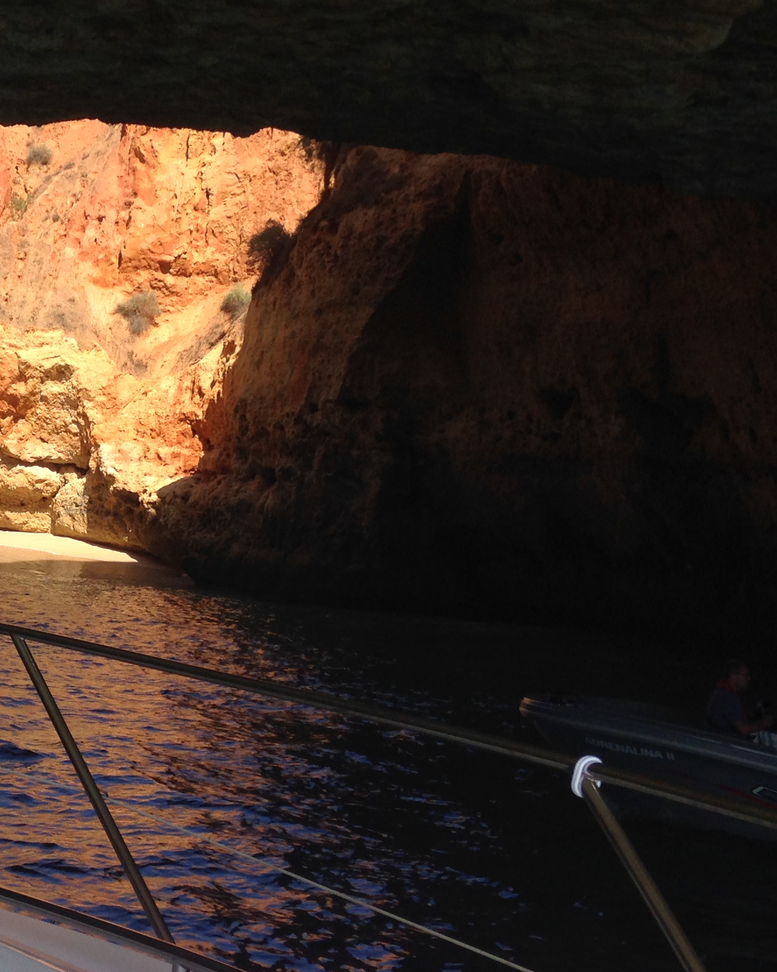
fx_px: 1811
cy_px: 416
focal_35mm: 63
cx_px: -53
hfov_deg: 22.9
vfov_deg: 30.0
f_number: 2.4
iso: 50
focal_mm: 4.12
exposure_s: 1/1261
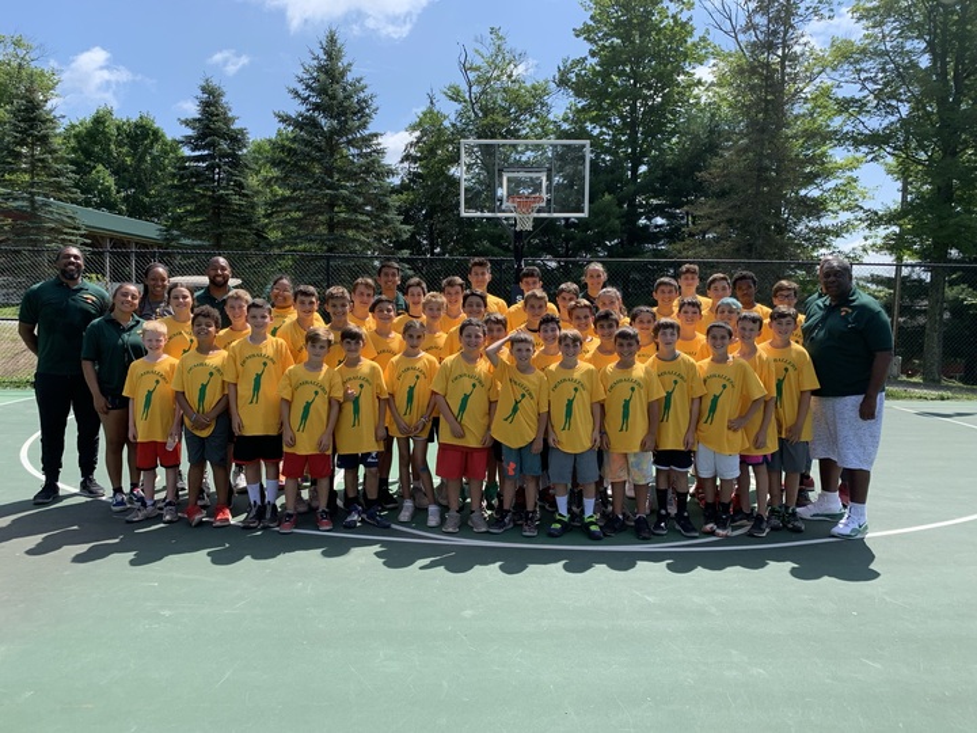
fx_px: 734
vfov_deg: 53.1
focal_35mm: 26
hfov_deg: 67.3
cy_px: 366
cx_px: 488
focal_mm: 4.25
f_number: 1.8
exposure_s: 1/1250
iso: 25
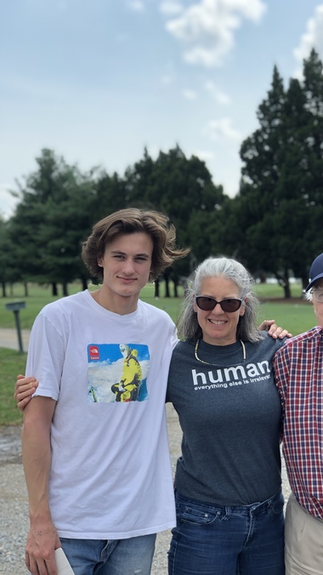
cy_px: 288
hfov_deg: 21.0
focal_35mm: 57
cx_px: 213
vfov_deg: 36.6
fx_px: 868
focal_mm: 6
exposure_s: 1/437
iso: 16
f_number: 2.4
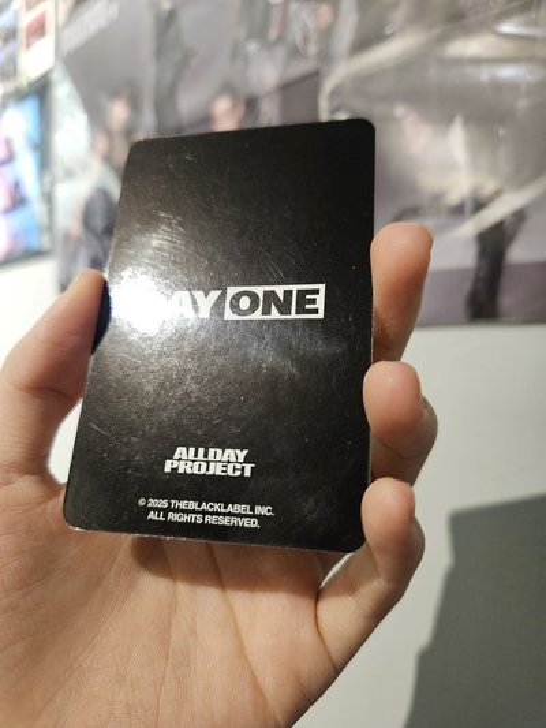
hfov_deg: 58.9
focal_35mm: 23
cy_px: 364
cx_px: 273
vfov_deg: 73.9
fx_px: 484
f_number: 1.8
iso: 500
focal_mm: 5.4
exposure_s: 1/60
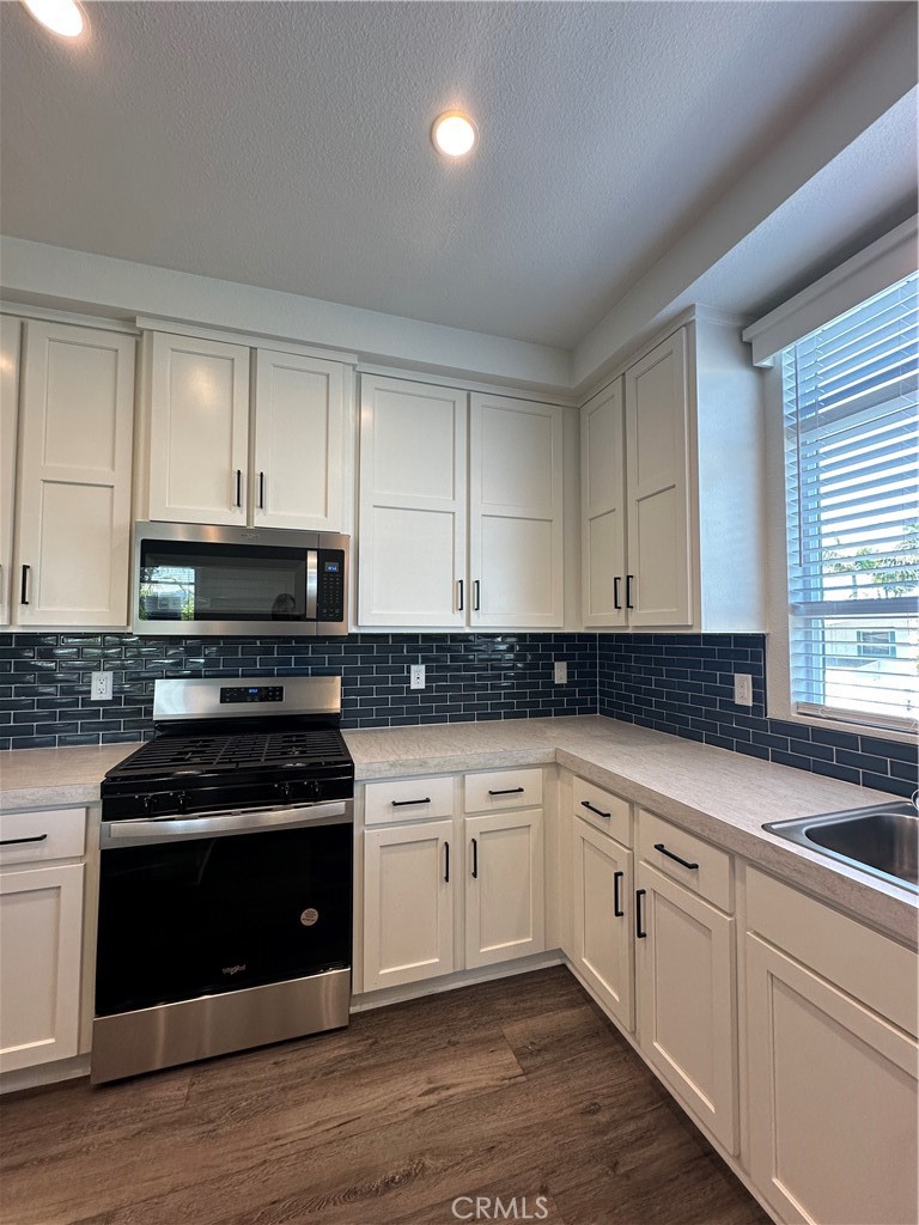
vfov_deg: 102.1
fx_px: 496
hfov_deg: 85.7
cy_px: 612
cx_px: 460
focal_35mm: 14
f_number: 2.2
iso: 160
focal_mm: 2.22
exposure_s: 1/120
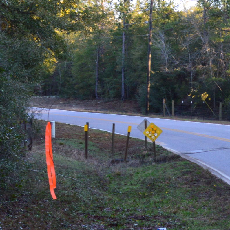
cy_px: 93
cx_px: 273
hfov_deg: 12.2
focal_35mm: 140
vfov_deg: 12.5
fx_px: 1049
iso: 400
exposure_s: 1/80
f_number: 9
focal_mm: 29
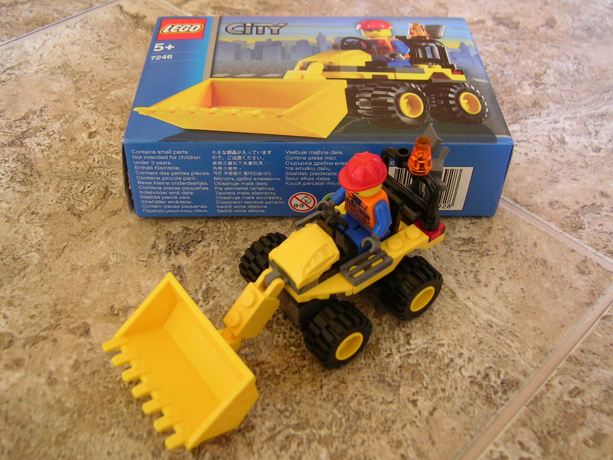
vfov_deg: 39.7
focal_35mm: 36
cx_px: 306
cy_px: 230
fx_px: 638
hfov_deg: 51.4
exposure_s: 1/42.2
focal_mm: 5.6
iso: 100
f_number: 2.8
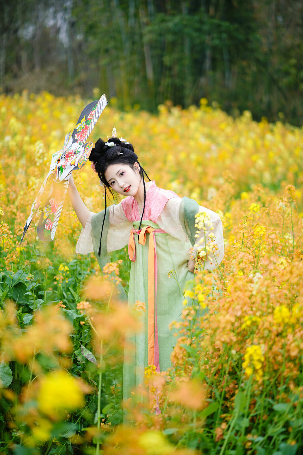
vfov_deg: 23.9
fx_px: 1073
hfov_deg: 16.1
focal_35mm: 85
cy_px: 228
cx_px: 152
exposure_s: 1/800
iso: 50
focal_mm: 85
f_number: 1.8
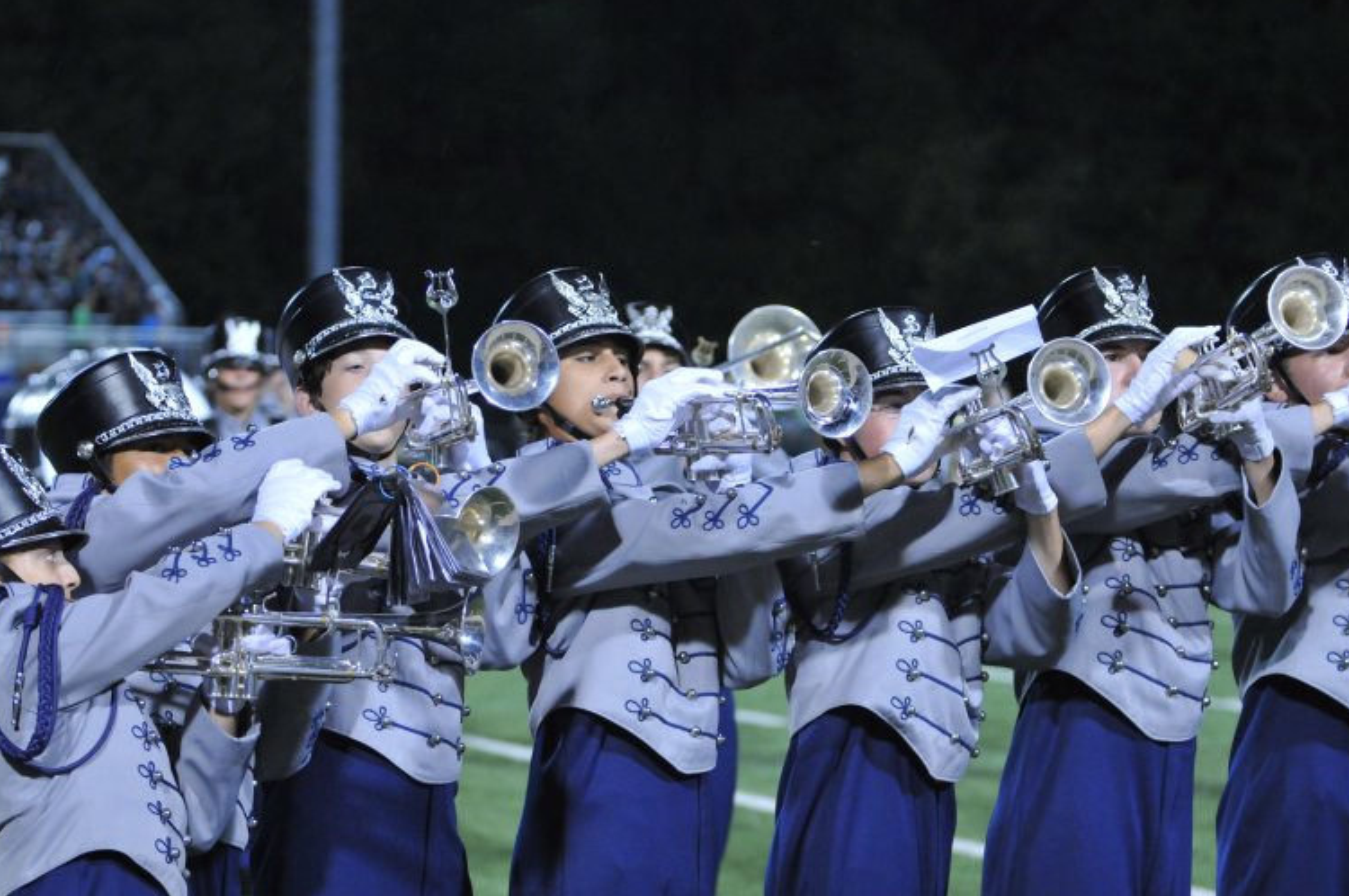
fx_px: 4191
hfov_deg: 18.3
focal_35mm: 112
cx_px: 671
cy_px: 467
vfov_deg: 12.2
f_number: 2.8
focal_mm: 70
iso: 1600
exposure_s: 1/125
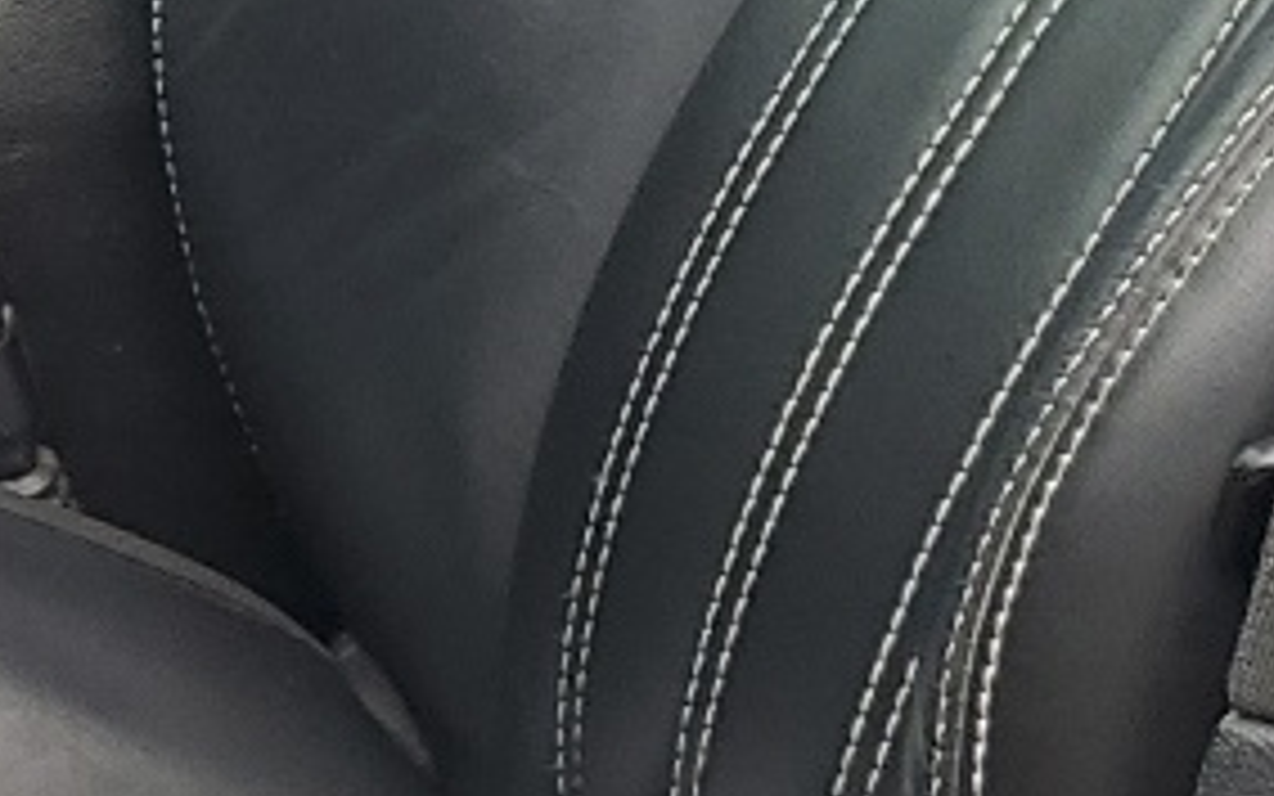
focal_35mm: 156
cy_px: -373
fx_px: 5417
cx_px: -1391
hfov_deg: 11.8
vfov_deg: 8.2
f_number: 1.5
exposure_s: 1/270
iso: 50
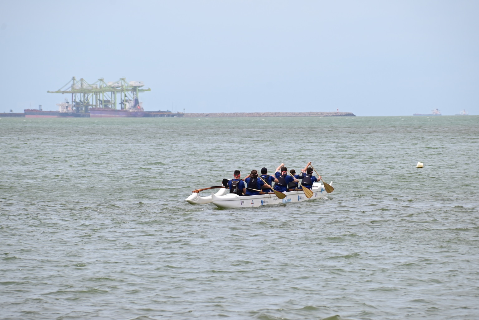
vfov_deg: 5.6
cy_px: 160
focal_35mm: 247
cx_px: 240
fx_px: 3289
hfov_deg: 8.3
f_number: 9
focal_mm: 165
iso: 320
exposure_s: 1/1250
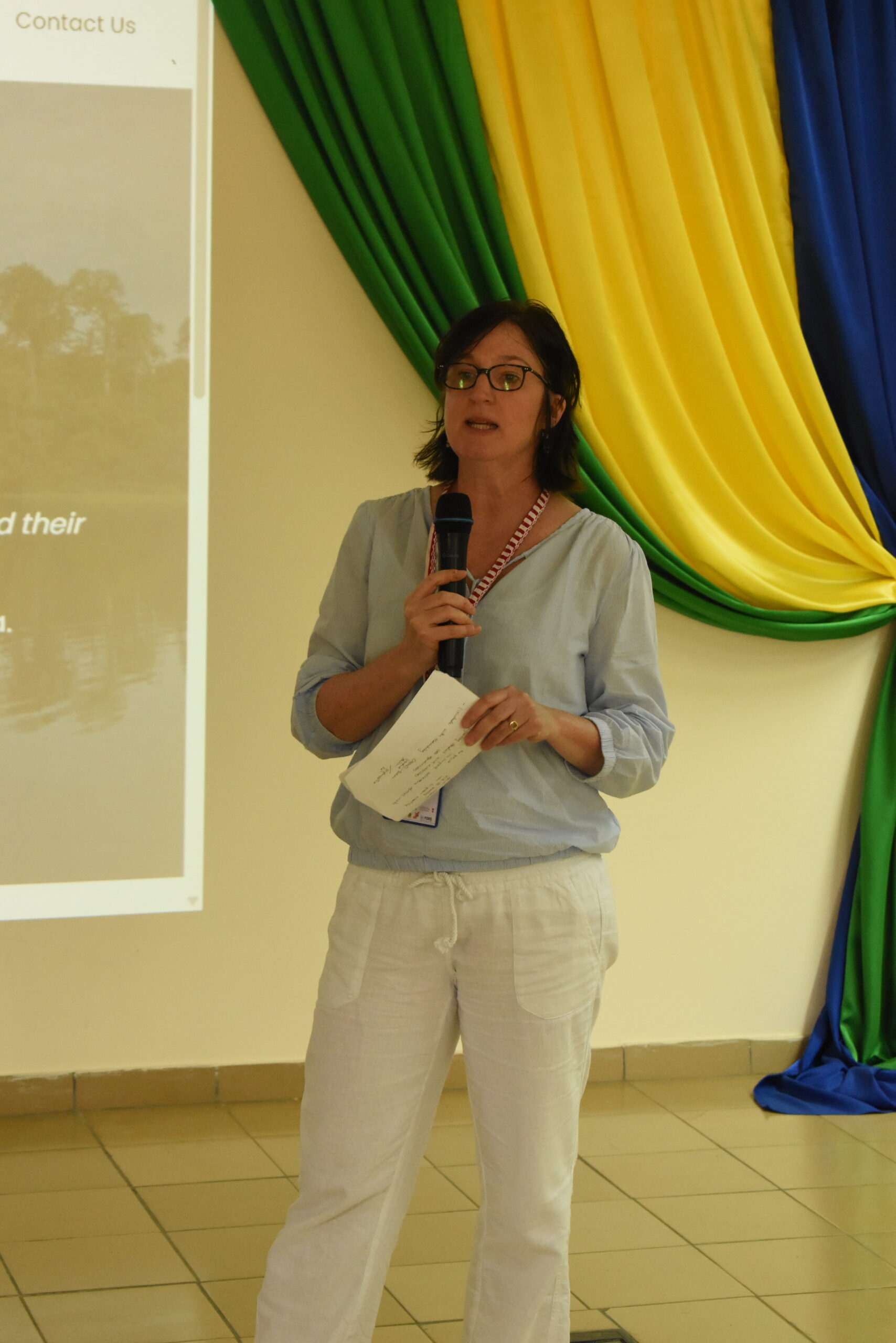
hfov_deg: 16.6
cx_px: 448
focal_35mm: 82
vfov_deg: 24.6
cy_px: 672
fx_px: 3078
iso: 3200
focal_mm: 55
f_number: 5.6
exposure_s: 1/100
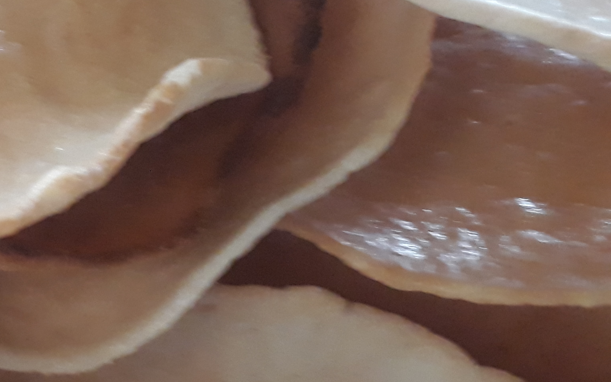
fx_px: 1282
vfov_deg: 16.7
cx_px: -208
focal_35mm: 77
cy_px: 37
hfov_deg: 23.4
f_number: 1.9
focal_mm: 3.6
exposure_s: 1/17
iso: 320
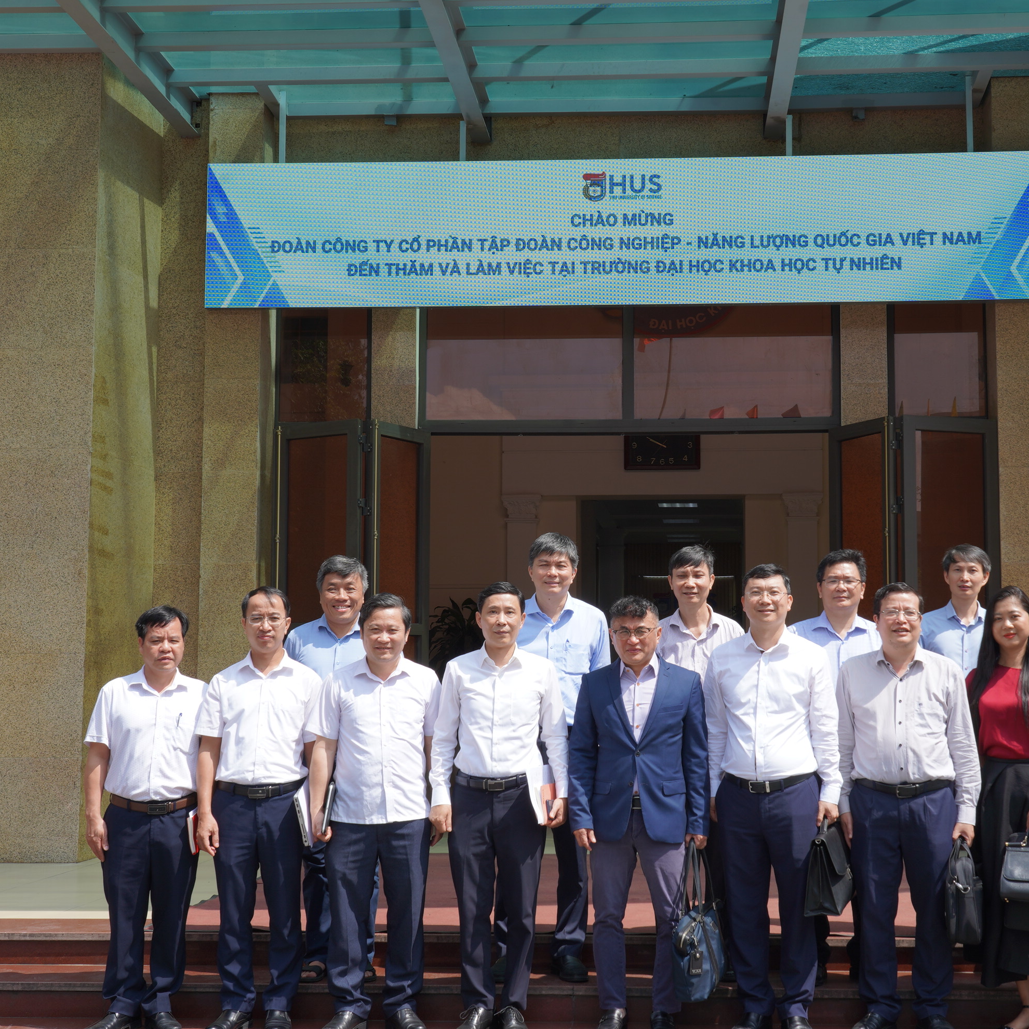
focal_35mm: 49
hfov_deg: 34.6
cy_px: 518
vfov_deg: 34.7
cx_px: 589
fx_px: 1648
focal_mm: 38
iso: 100
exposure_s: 1/60
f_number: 13
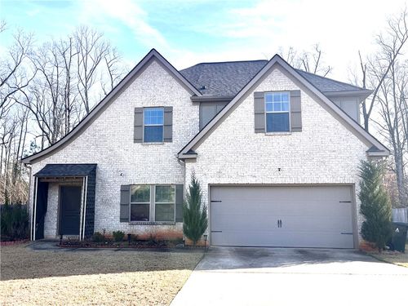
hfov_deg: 67.3
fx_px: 306
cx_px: 204
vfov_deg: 53.1
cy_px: 153
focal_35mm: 26
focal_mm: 5.1
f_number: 1.6
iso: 50
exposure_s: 1/2967
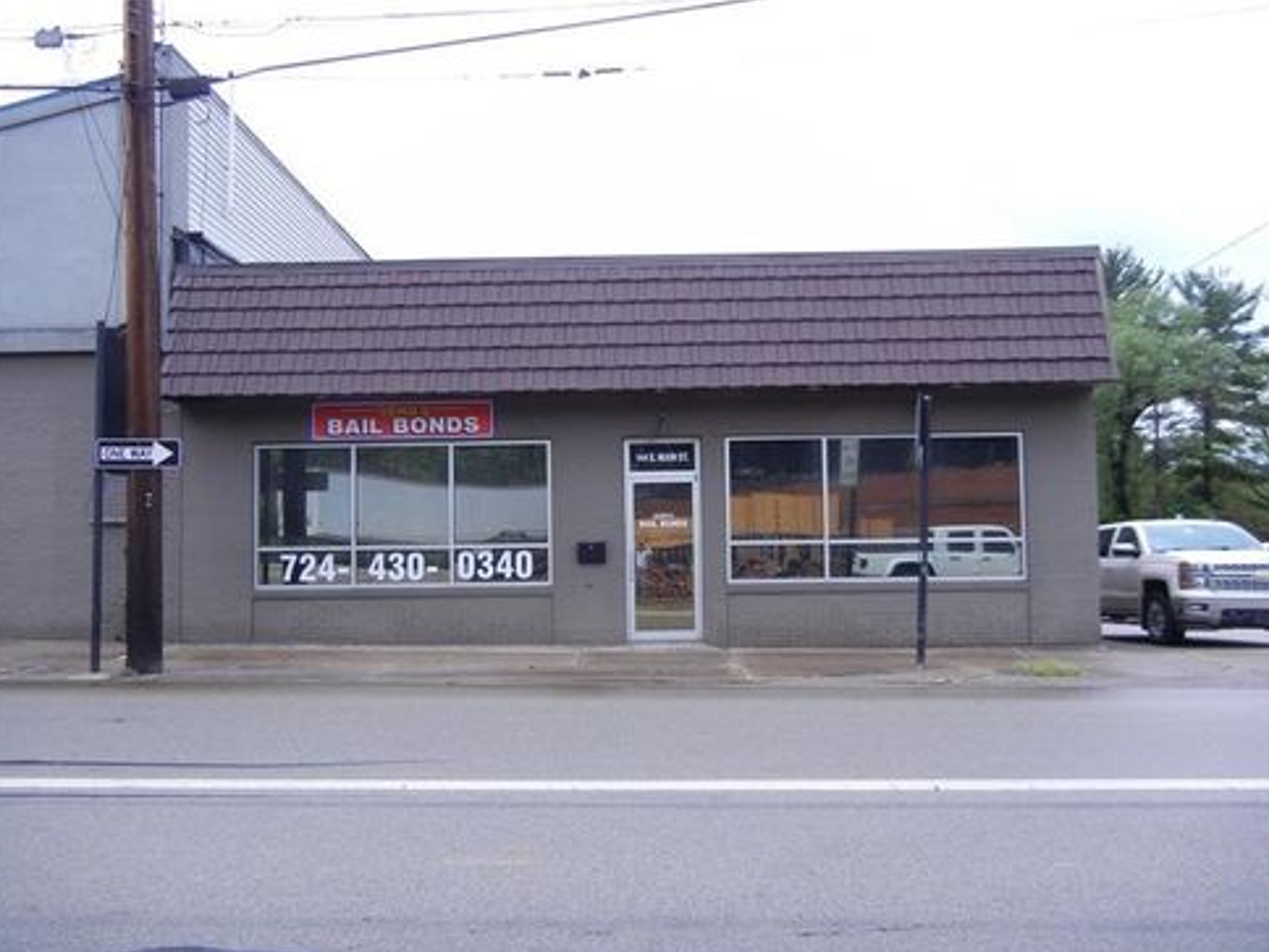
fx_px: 1136
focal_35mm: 31
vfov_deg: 45.4
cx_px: 619
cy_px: 489
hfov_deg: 58.3
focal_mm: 5.4
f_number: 3.5
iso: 160
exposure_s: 1/613
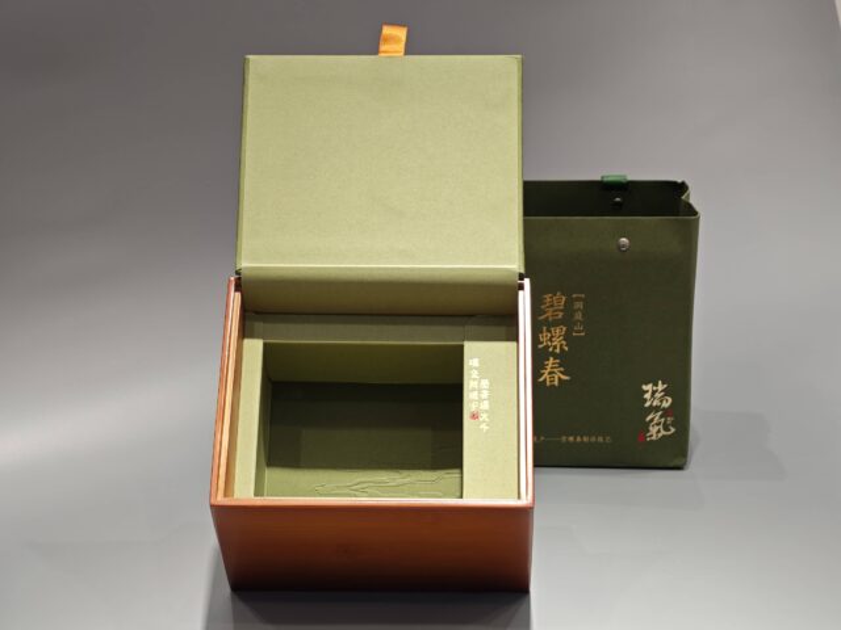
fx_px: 1822
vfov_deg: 19.6
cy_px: 315
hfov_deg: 26.0
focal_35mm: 75
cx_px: 420
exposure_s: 1/100
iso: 200
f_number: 2
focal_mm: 10.1
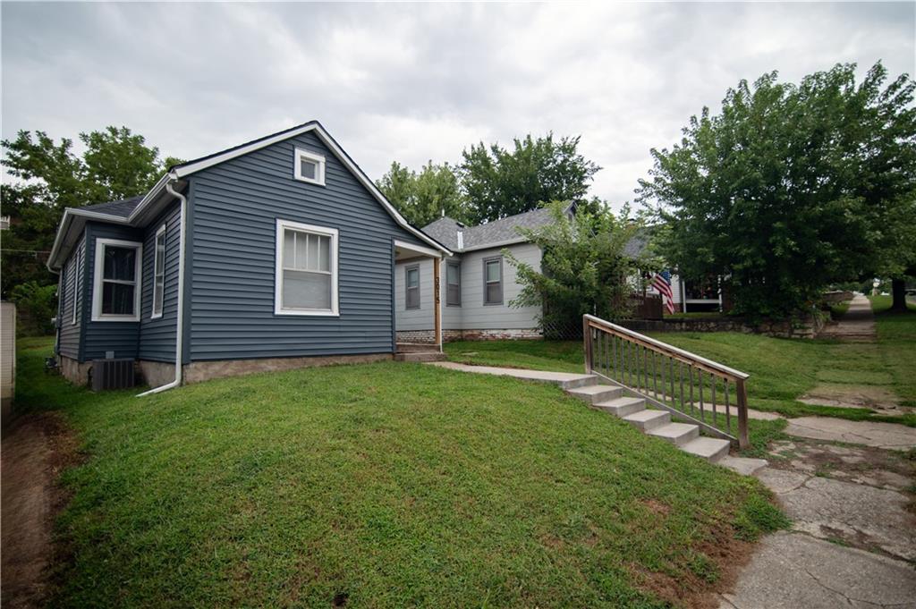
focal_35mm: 16
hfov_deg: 96.8
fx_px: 407
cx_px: 458
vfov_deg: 73.7
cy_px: 304
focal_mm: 16
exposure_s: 1/320
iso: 160
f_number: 2.8
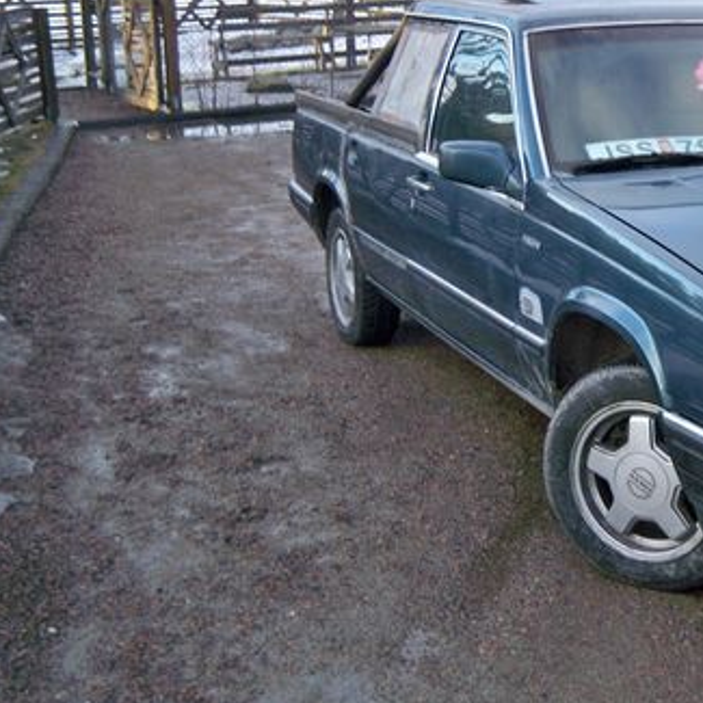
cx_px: 634
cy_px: 271
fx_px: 1425
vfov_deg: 27.6
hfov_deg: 26.8
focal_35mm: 62
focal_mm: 7.9
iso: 125
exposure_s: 1/60
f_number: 3.1
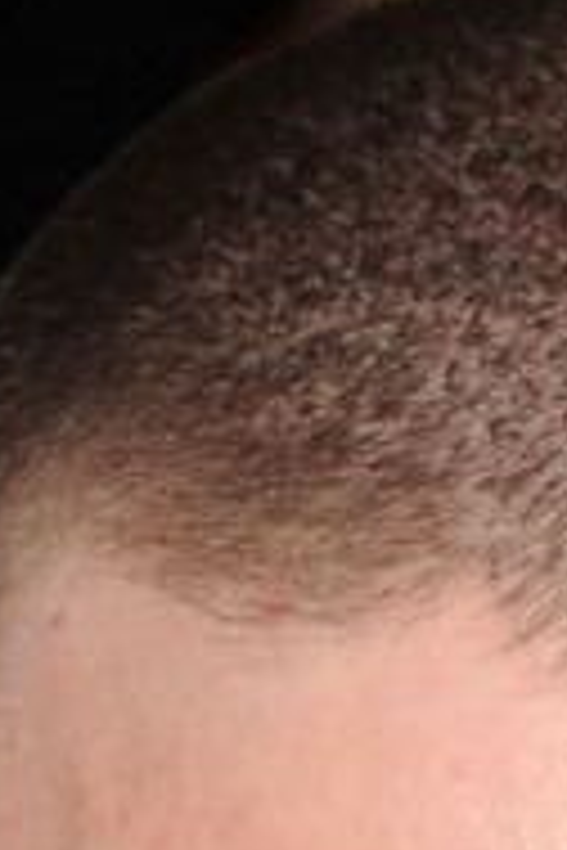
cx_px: 716
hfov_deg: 0.7
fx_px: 45923
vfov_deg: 1.1
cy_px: 2707
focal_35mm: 1944
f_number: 6.3
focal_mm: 250
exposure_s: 1/250
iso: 320
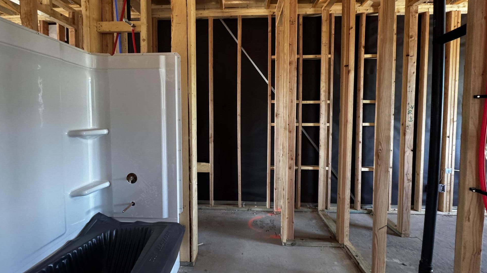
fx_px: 207
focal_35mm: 16
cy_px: 123
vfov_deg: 66.9
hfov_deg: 99.4
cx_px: 236
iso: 400
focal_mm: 2.22
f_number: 2.2
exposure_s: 1/60
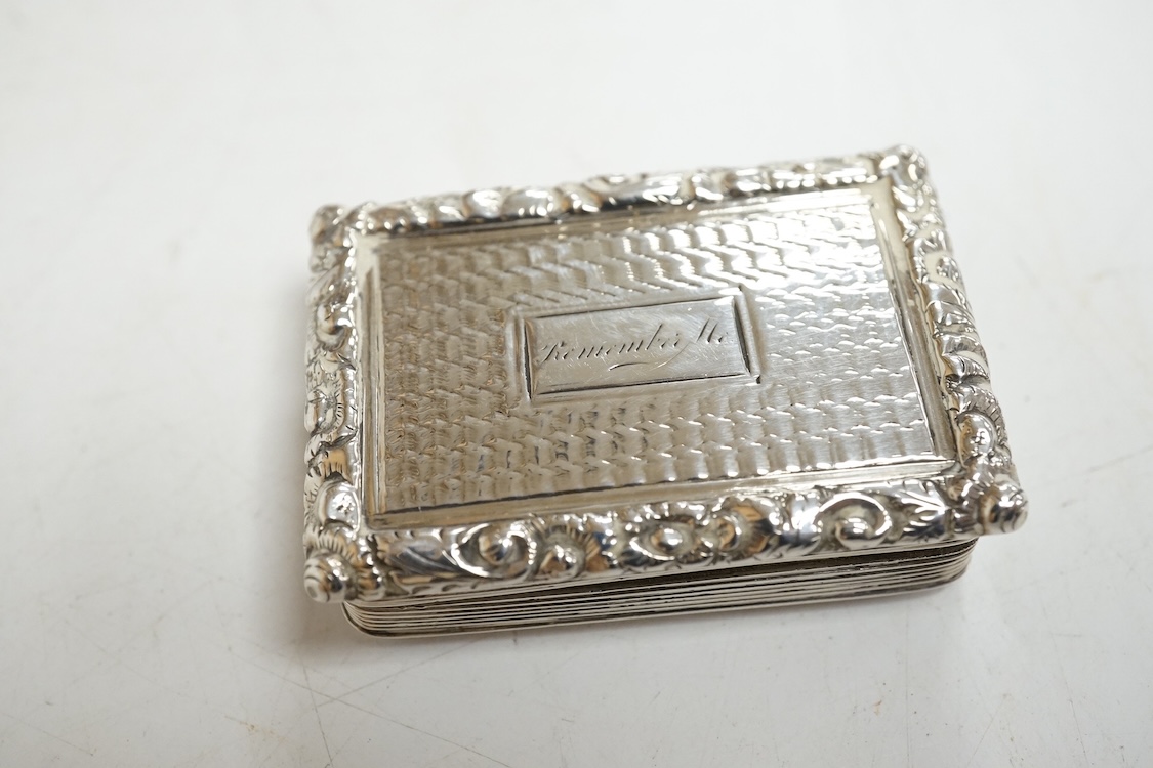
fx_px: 1441
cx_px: 576
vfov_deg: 29.9
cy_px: 384
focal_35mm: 45
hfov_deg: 43.6
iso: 2500
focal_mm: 30
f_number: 7.1
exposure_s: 1/125
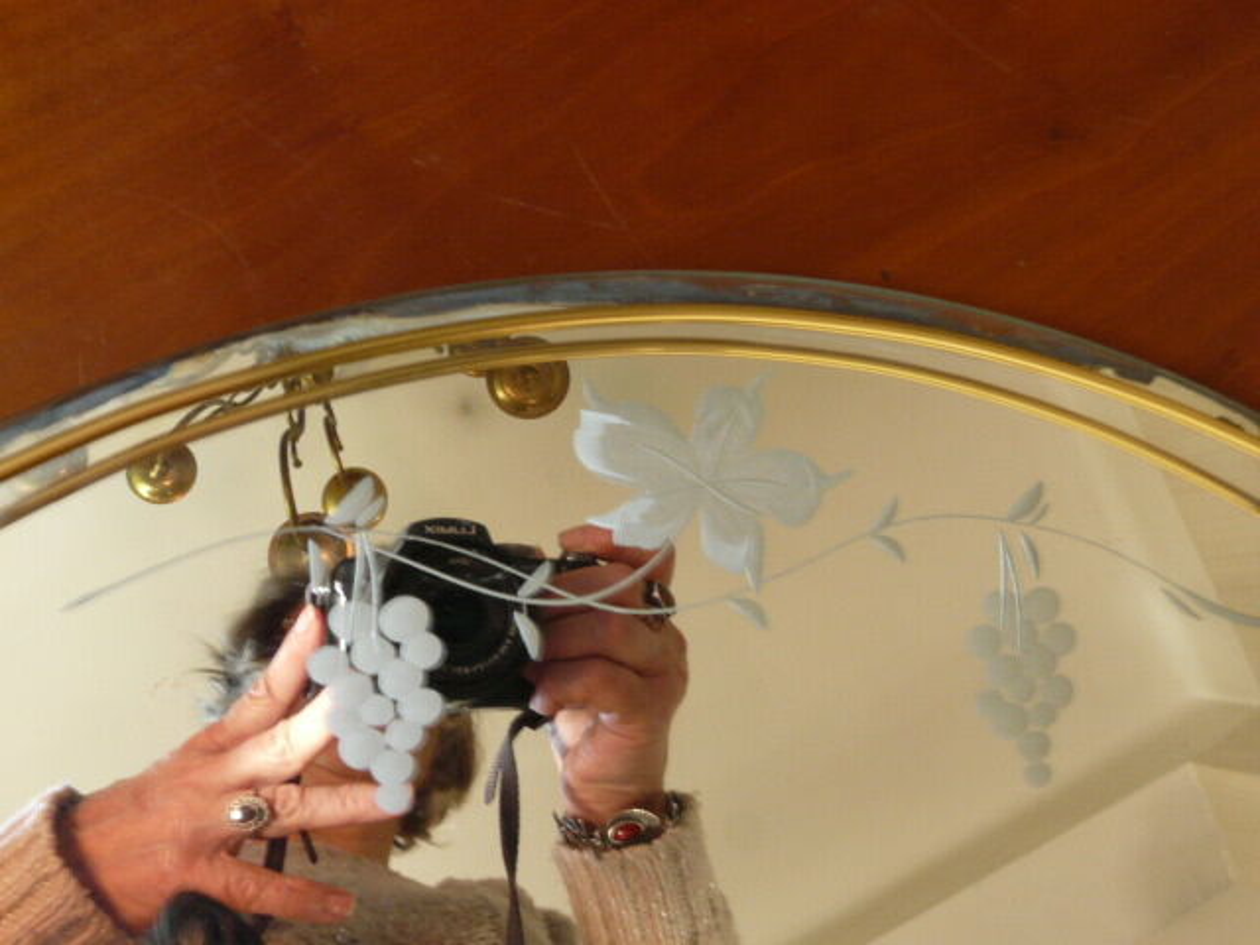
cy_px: 472
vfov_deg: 49.7
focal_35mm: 28
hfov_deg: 63.4
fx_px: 1019
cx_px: 630
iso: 200
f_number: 8
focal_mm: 4.6
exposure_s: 1/4
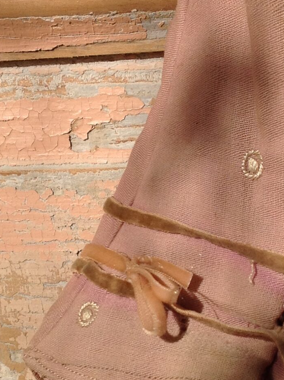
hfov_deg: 15.4
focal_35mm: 96
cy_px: 285
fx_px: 1053
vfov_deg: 20.3
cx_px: 157
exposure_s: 1/2519
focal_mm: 4.28
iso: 50
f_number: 2.4
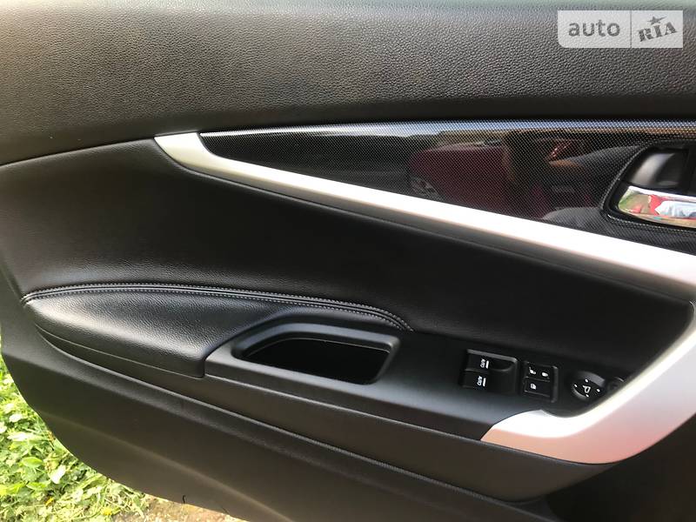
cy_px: 261
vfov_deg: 49.7
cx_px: 348
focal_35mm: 28
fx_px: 563
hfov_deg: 63.4
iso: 25
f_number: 1.8
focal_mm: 4
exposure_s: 1/50
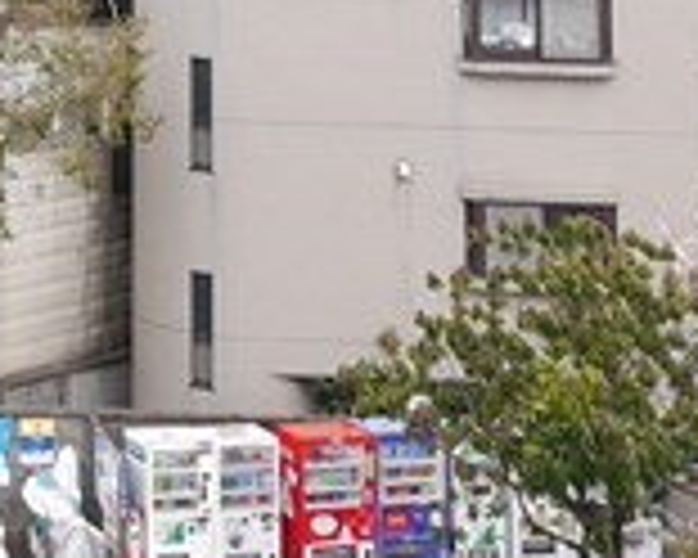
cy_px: -598
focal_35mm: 113
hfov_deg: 15.5
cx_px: -396
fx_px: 2334
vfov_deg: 12.0
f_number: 5.6
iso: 160
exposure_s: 1/160
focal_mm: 7
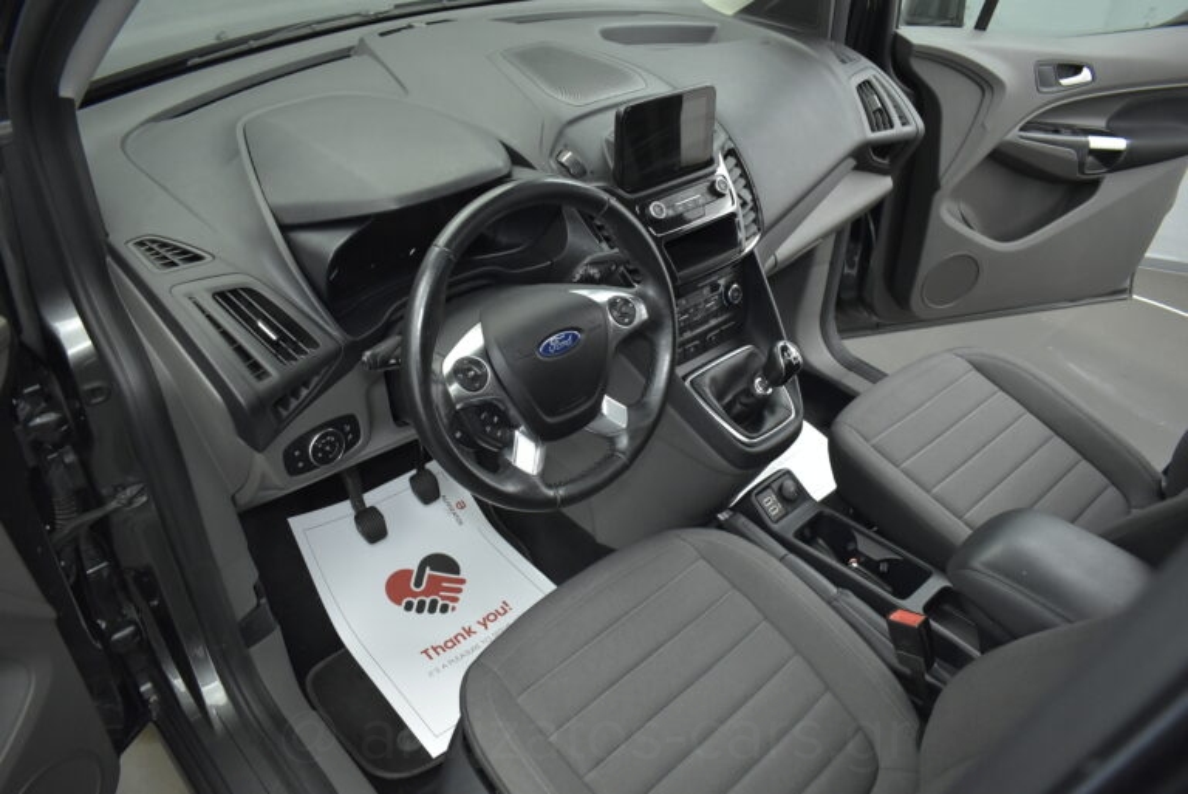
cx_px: 594
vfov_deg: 48.0
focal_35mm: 27
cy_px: 397
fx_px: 891
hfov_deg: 67.4
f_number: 3.5
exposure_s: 1/60
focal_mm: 18
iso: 1600
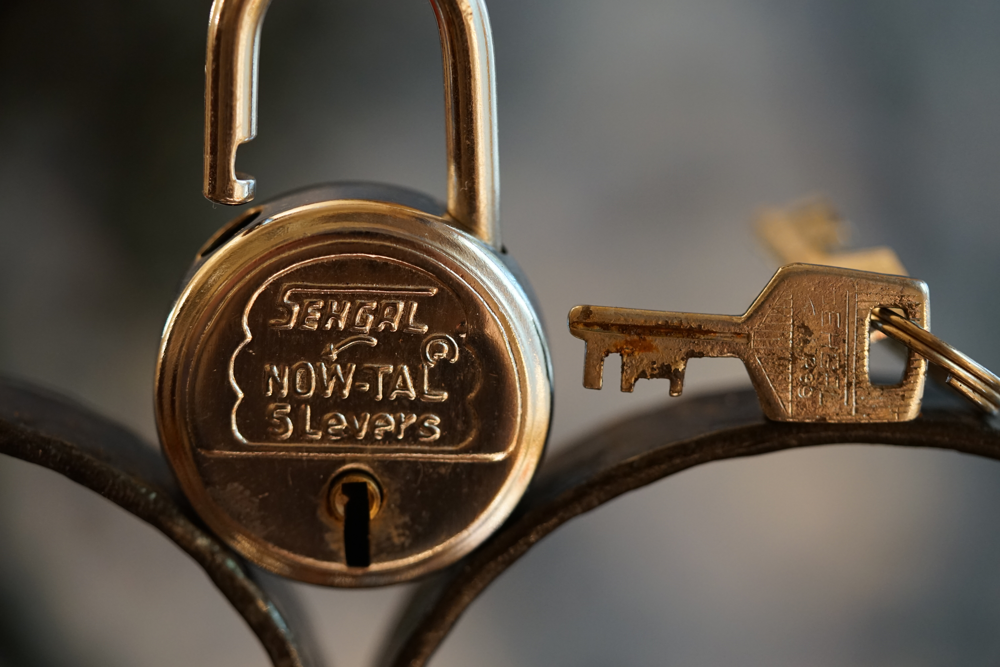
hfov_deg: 22.6
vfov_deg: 15.2
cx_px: 500
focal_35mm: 90
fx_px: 2500
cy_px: 334
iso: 1600
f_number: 2.8
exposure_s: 1/100
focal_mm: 90
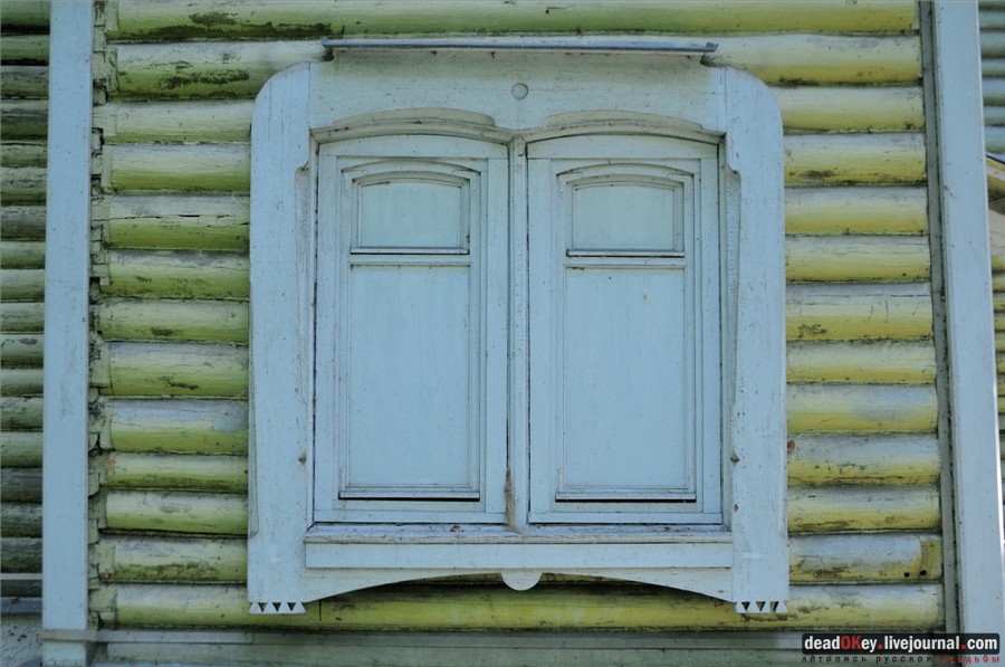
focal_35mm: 48
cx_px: 502
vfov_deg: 28.0
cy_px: 334
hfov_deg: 41.2
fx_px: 1338
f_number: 5.6
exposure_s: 1/50
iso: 400
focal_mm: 32
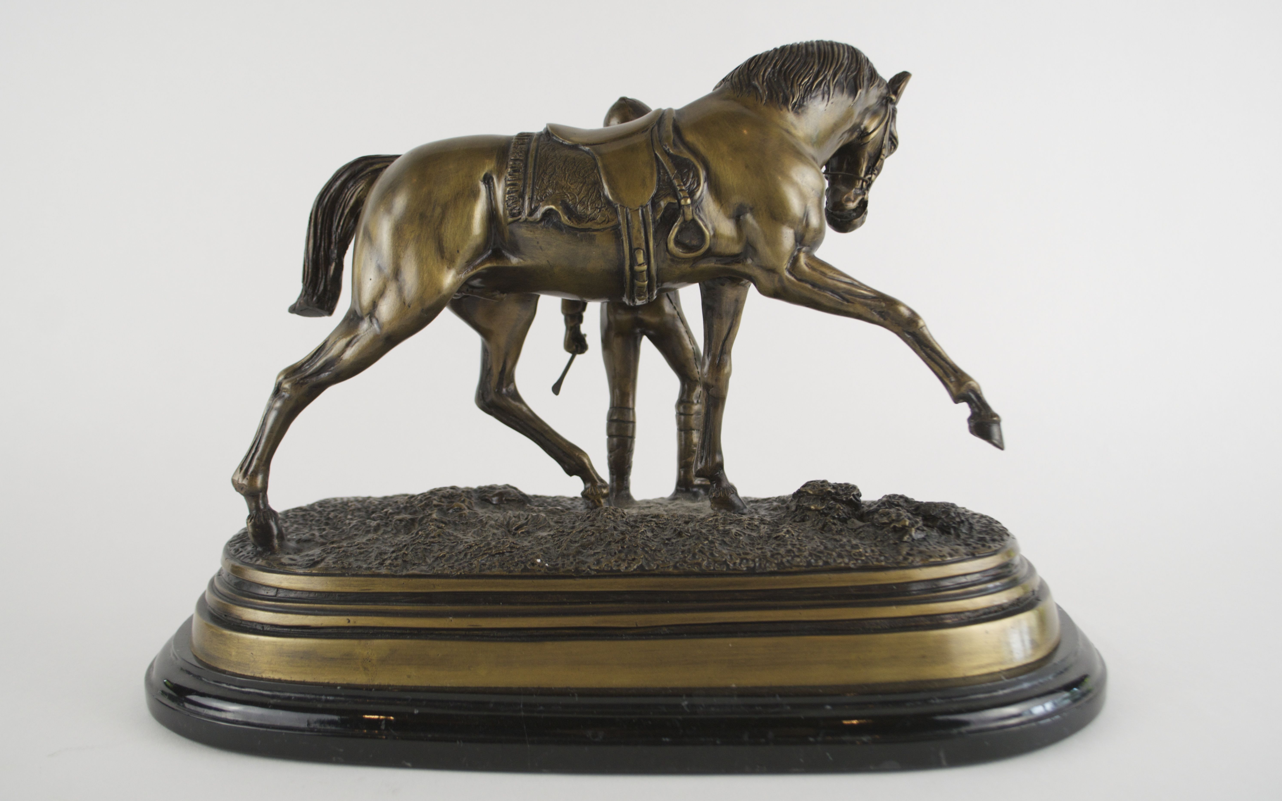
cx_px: 637
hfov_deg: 56.7
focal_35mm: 34
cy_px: 419
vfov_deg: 37.3
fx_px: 1188
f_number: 5
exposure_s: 1/80
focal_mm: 22
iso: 400
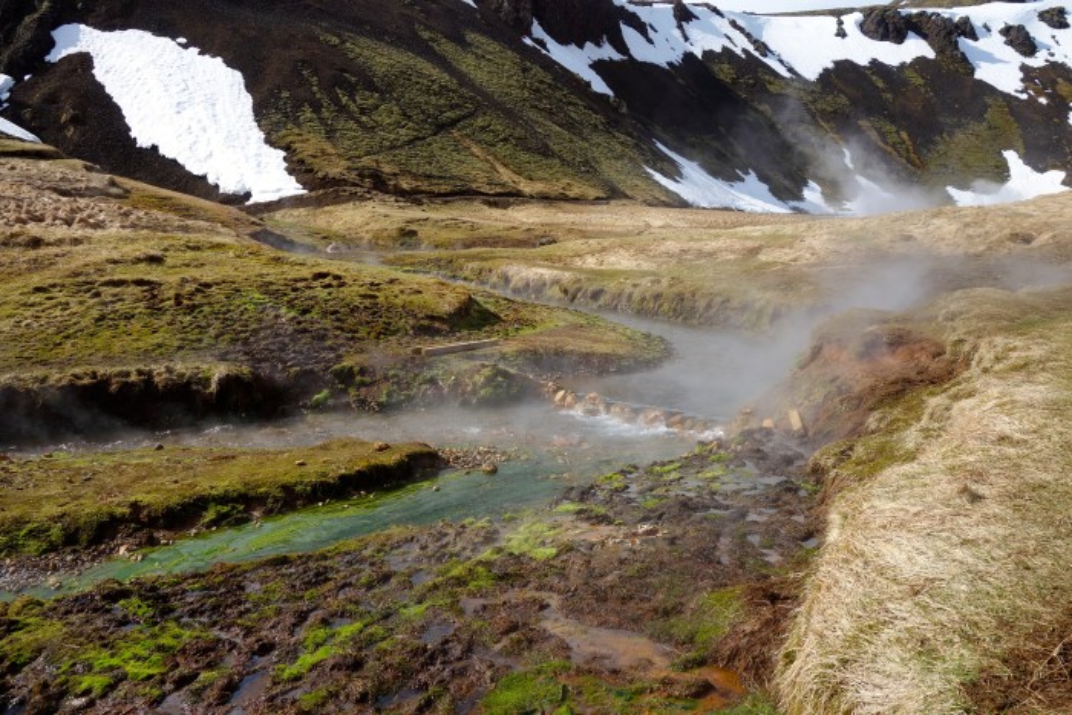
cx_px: 536
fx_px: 834
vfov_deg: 46.4
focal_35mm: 28
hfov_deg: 65.5
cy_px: 358
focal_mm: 10.4
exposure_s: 1/400
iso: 125
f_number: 5.6
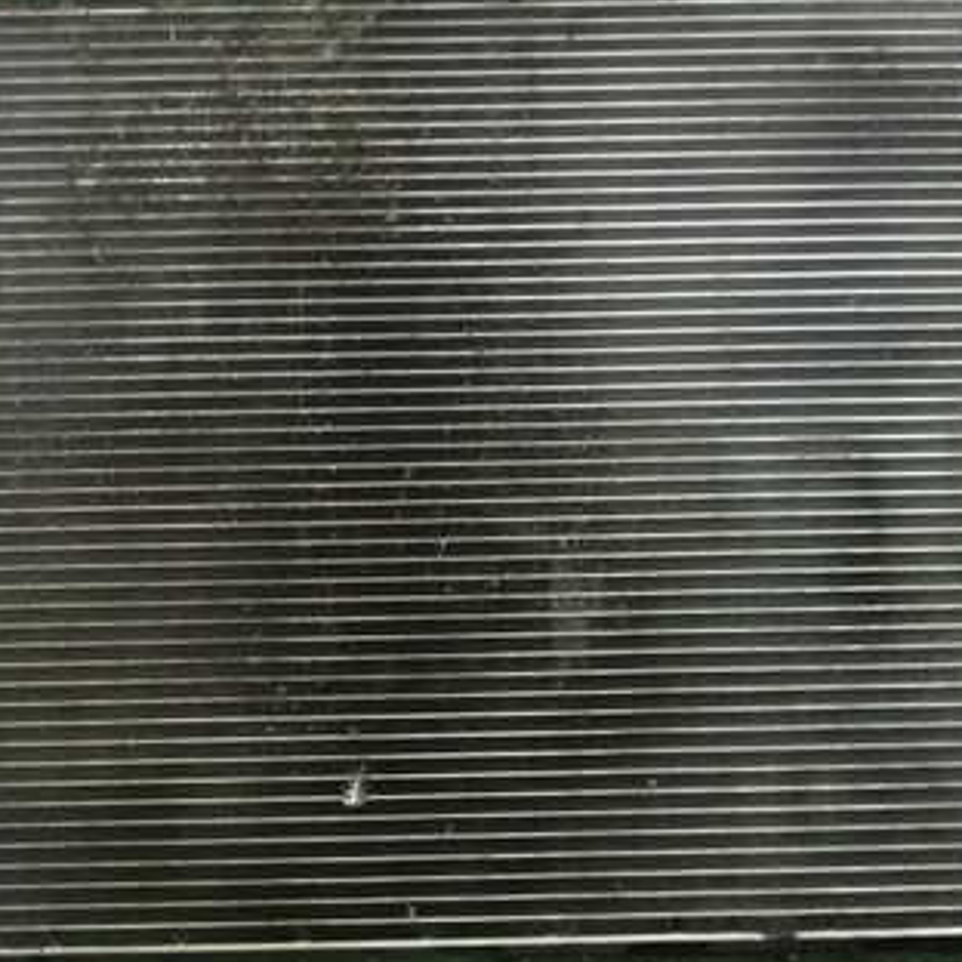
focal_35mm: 51
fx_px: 1604
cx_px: 348
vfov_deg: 33.4
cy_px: 462
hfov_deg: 33.2
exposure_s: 1/60
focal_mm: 5.4
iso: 1600
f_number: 2.3
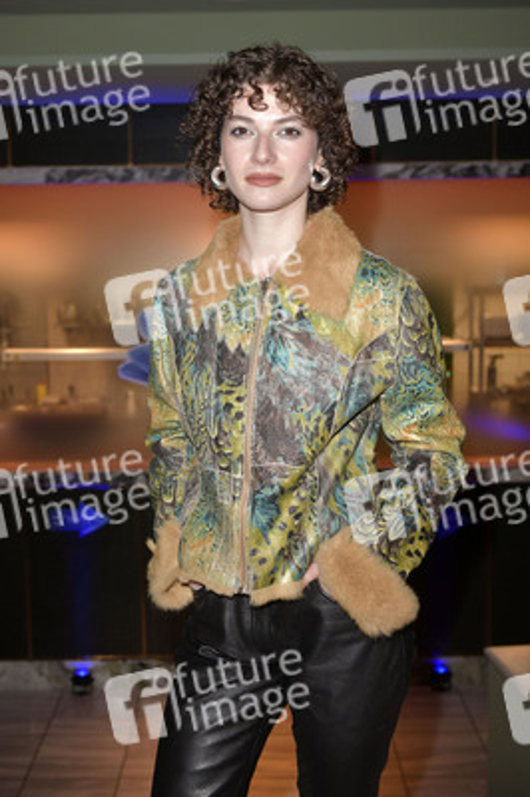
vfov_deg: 44.5
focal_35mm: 44
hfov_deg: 30.5
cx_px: 265
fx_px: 973
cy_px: 398
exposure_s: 1/250
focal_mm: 44
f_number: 5
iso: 1000
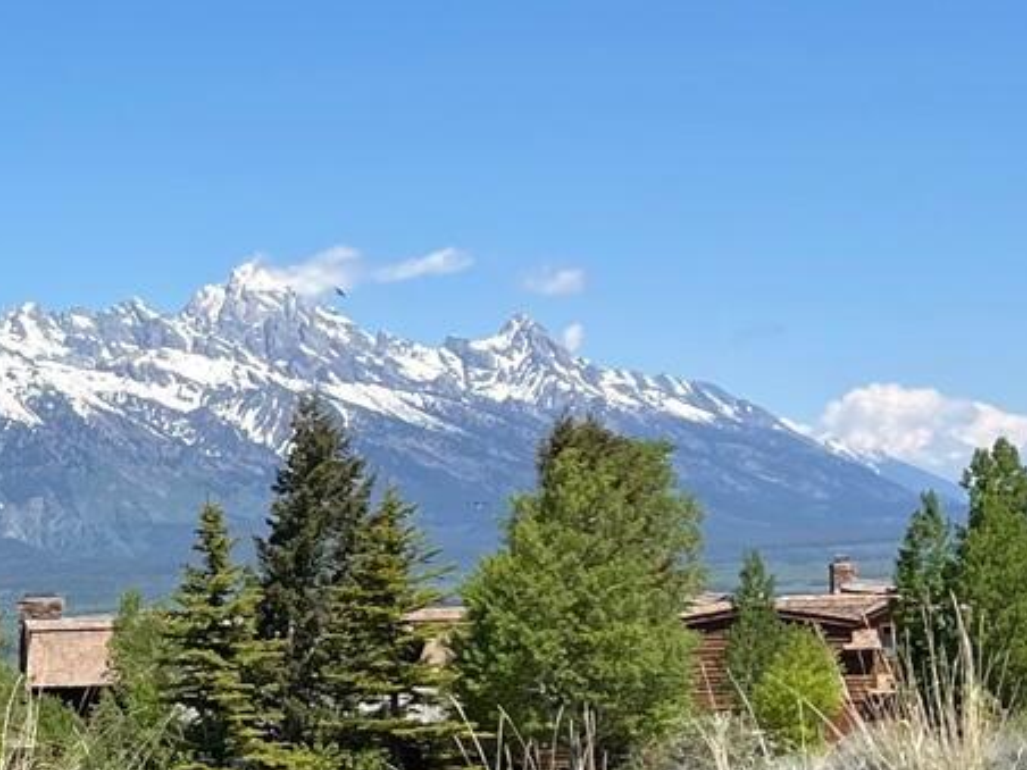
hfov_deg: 15.5
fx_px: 3442
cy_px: 584
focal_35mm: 116
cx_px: -557
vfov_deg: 12.7
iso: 32
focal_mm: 5.1
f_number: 1.6
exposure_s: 1/3559
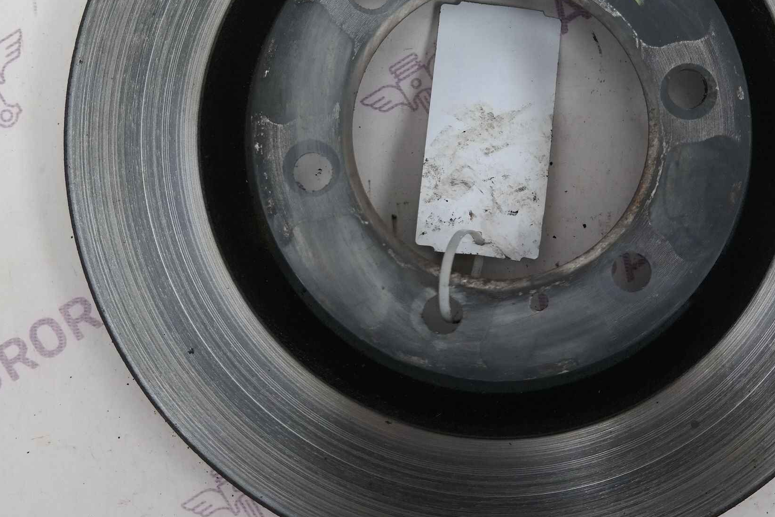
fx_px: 1399
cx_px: 501
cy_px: 138
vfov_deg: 20.8
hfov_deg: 30.8
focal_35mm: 65
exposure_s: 1/50
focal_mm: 24
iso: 400
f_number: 4
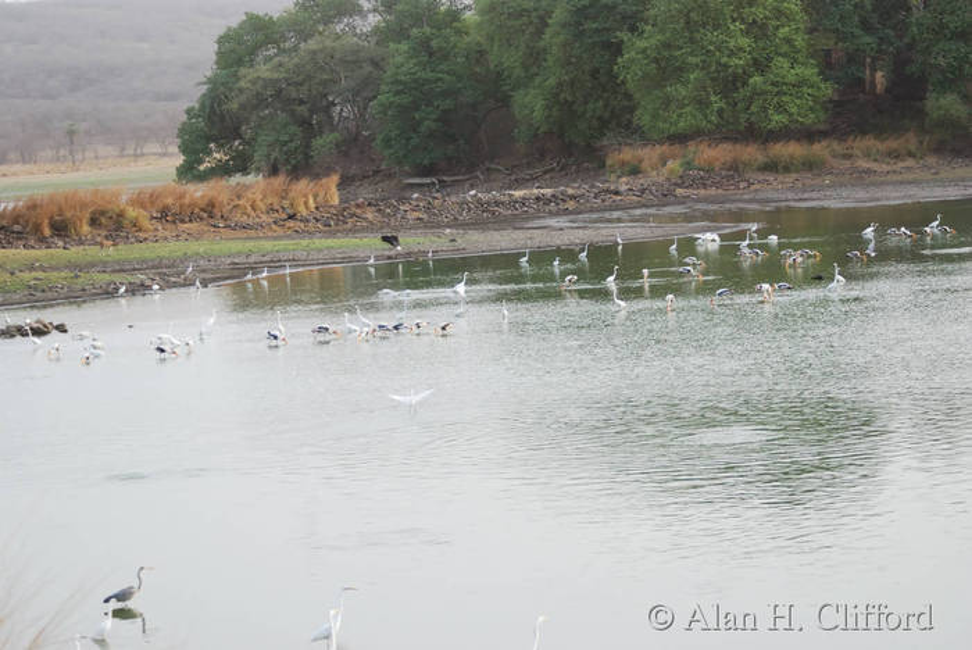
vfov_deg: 11.4
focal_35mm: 120
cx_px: 486
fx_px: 3243
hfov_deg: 17.0
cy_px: 325
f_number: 4.5
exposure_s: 1/320
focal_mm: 80
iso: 450
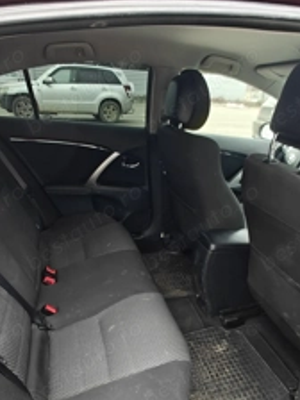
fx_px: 289
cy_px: 259
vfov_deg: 67.9
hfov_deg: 54.9
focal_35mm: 25
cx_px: 154
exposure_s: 1/69
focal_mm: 2.62
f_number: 2.2
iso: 64
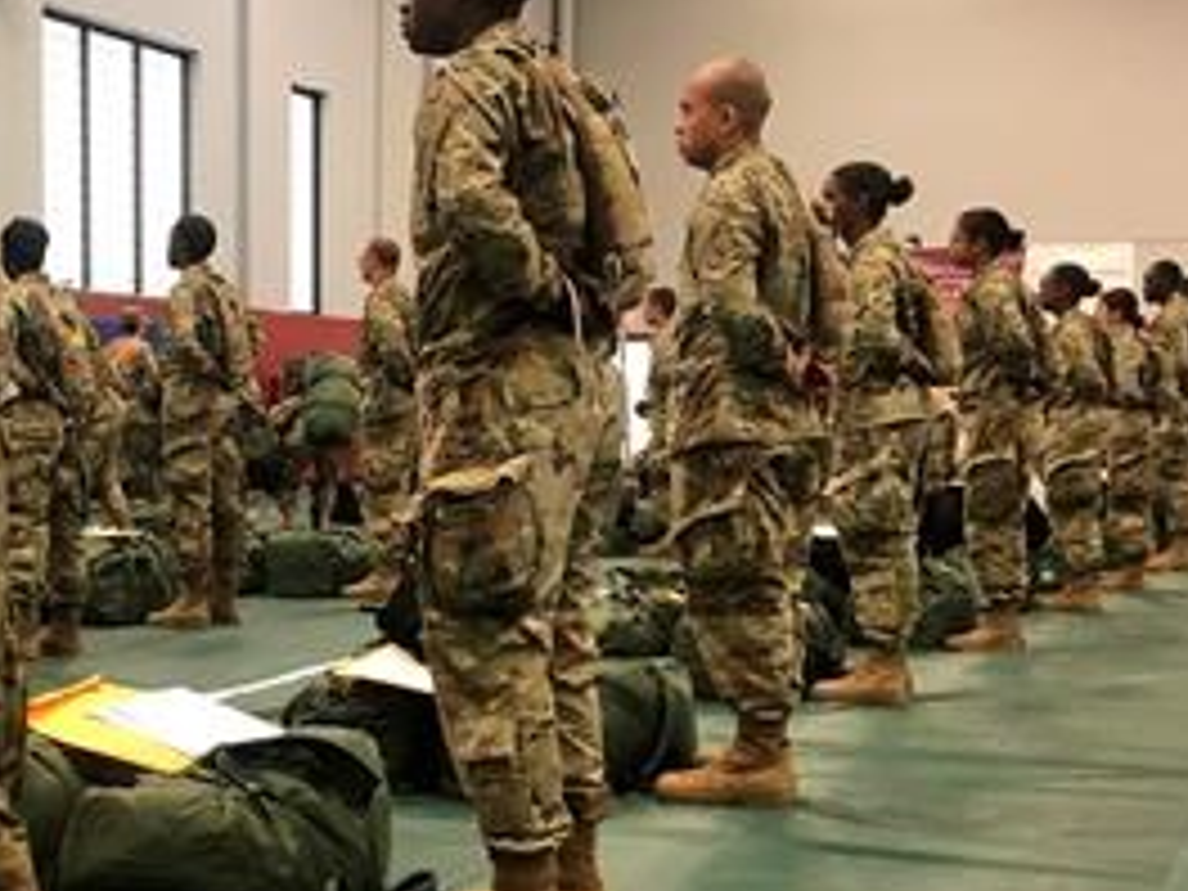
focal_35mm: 69
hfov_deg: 27.3
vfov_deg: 21.3
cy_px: 549
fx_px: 2368
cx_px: 158
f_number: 1.8
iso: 80
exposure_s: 1/15
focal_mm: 3.99
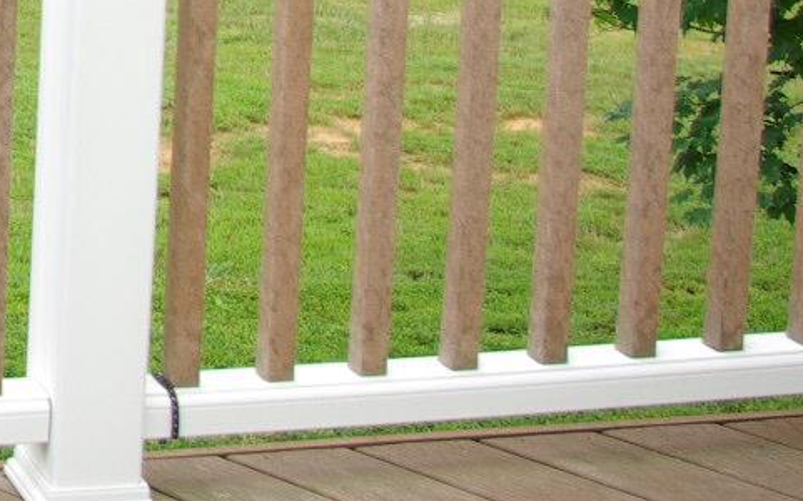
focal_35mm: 116
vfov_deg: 10.4
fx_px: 2537
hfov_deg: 15.7
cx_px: -583
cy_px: -488
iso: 100
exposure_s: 1/60
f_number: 5.6
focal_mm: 20
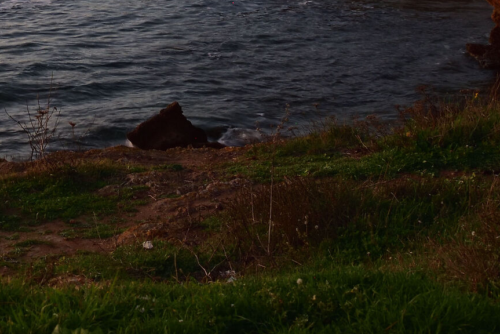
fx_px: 1236
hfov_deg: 21.8
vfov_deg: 15.0
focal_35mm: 89
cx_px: -38
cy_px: -39
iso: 1000
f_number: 8
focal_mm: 32
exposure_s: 1/5
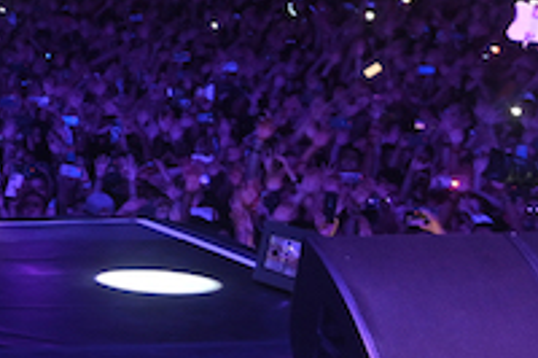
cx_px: -317
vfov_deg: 7.9
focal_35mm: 162
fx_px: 2419
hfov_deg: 12.0
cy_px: -474
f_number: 2.8
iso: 1000
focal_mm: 27
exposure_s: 1/125
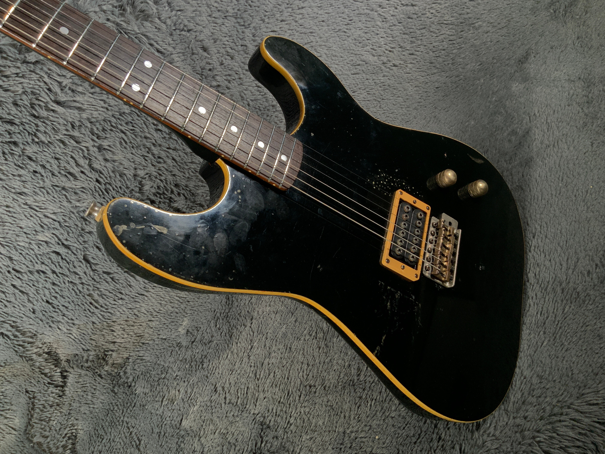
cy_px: 227
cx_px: 302
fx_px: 507
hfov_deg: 61.7
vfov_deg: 48.2
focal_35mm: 29
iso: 32
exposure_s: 1/104
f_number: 1.8
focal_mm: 3
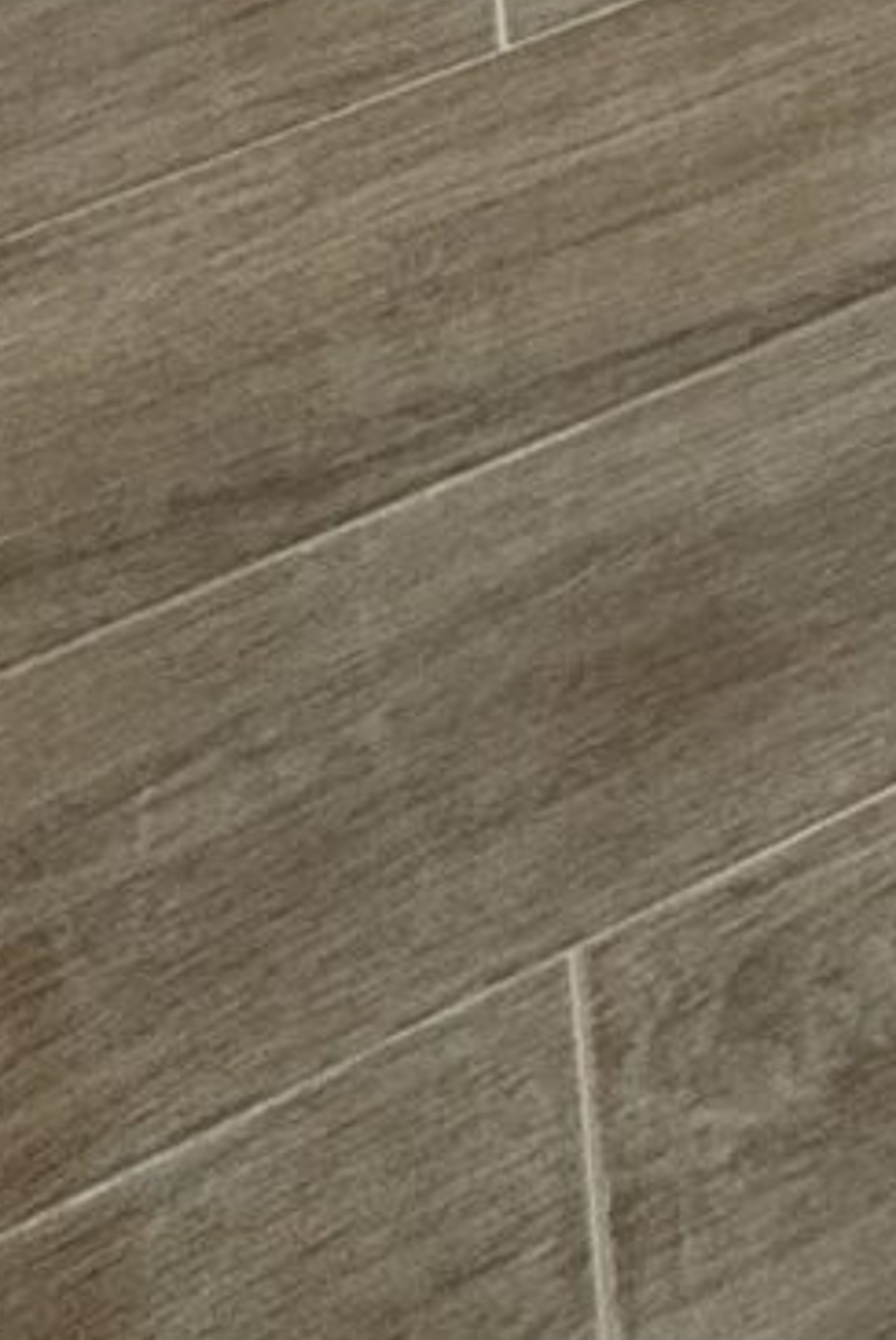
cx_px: 2559
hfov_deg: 10.3
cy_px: -2518
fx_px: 3801
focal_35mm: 102
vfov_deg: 11.9
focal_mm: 2.22
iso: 64
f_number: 2.2
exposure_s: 1/99
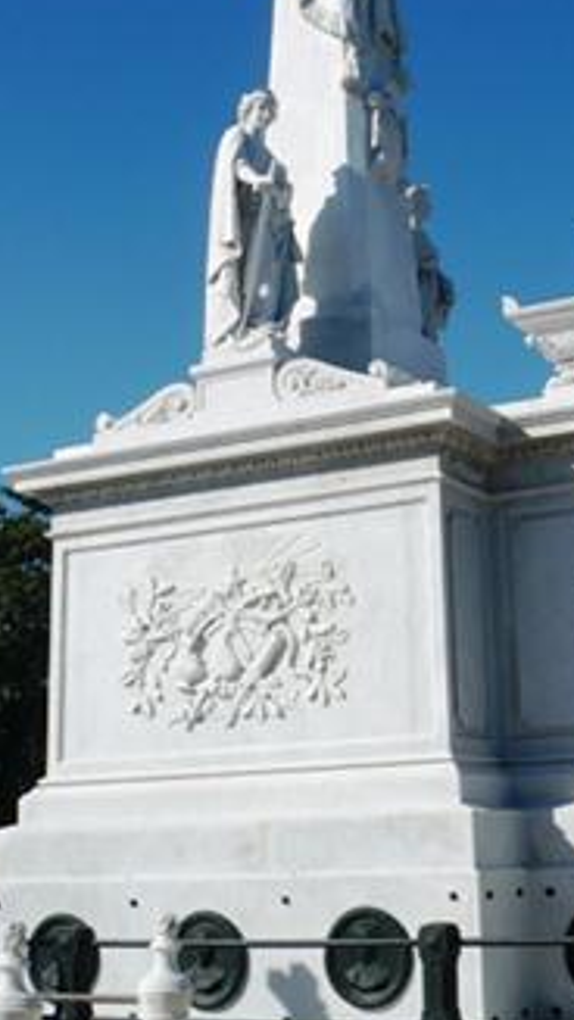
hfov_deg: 21.3
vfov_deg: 36.9
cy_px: 359
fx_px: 1515
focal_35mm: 56
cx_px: 434
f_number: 8
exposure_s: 1/400
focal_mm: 5.8
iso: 100
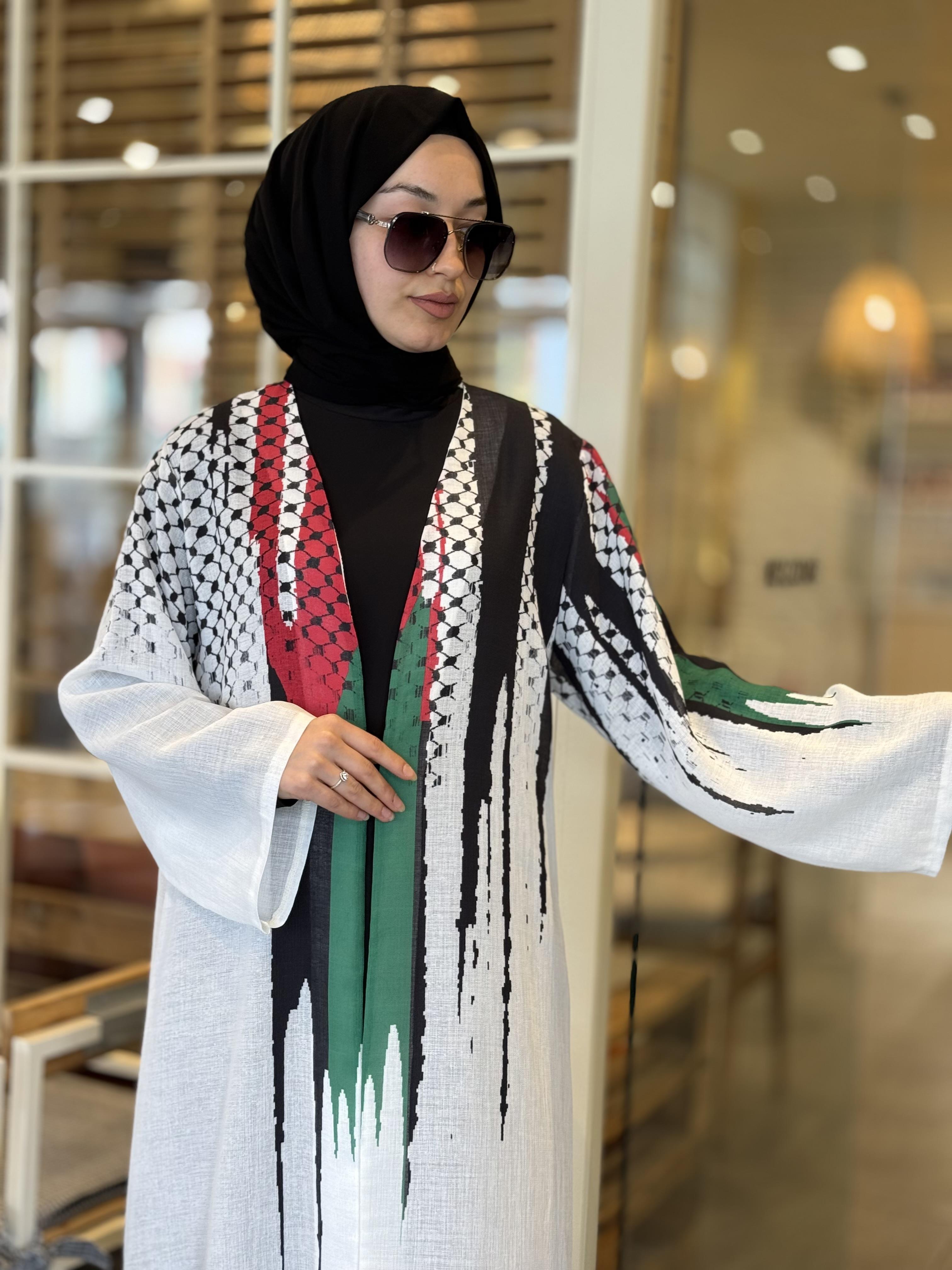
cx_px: 476
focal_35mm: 48
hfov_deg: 30.3
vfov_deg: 39.7
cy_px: 635
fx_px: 1760
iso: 50
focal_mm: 6.76
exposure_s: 1/50
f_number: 1.78
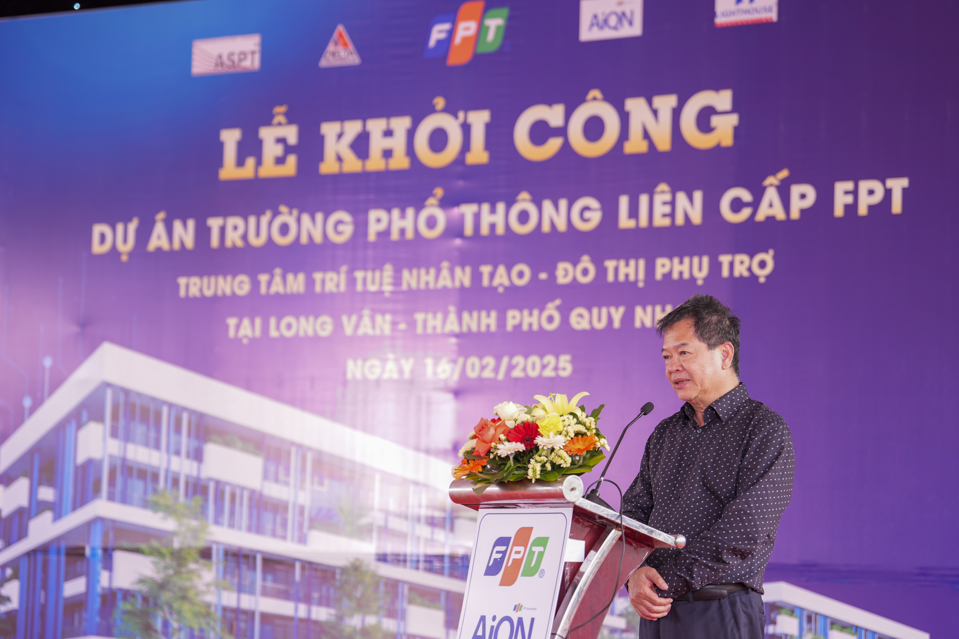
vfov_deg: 15.5
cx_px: 480
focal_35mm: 88
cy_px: 320
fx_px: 2344
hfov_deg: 23.1
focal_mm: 88
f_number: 3.2
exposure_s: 1/200
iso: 250
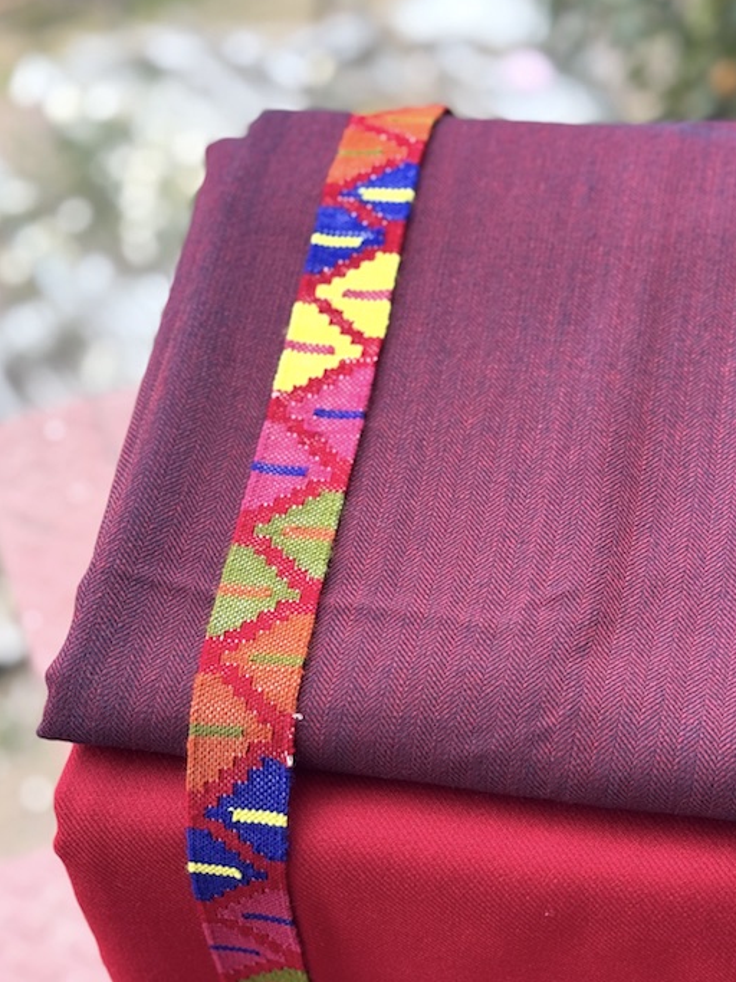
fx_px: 1985
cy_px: 594
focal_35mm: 70
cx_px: 442
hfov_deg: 21.0
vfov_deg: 27.7
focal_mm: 6.76
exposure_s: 1/250
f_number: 1.78
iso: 64
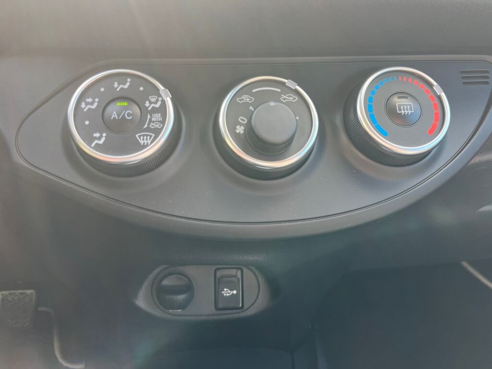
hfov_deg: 67.3
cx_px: 246
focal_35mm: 26
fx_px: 370
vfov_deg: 53.1
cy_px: 184
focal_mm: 5.1
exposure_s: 1/121
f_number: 1.6
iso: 80
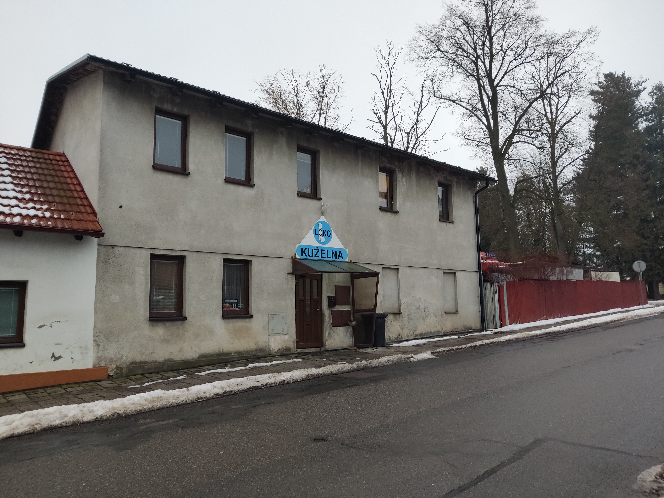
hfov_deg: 69.4
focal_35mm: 25
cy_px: 249
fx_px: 480
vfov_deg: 54.9
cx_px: 332
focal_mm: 4.71
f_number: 1.79
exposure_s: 1/50
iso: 195
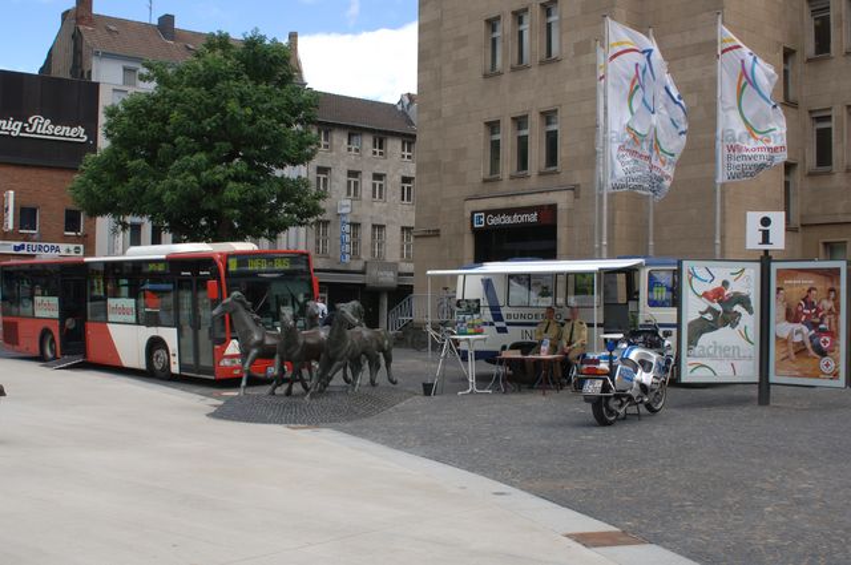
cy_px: 282
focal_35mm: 42
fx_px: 992
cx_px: 426
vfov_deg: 31.8
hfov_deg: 46.5
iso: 200
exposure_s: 1/125
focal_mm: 28
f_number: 11
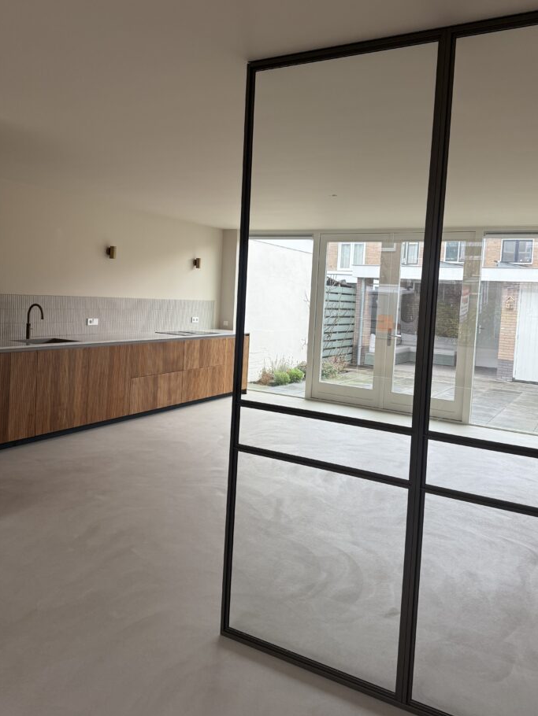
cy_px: 327
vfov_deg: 65.2
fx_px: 559
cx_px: 299
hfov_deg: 51.3
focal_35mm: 27
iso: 160
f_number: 1.78
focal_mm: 6.76
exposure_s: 1/121
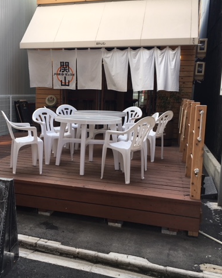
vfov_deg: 48.0
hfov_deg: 38.2
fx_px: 312
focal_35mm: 38
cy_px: 139
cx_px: 58
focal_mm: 4.15
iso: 25
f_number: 2.2
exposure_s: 1/130
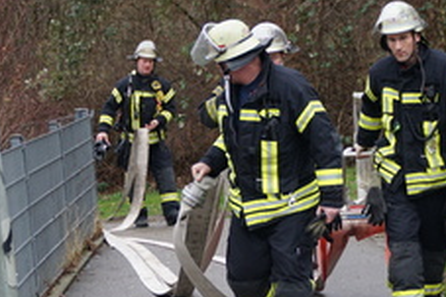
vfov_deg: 7.4
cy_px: 175
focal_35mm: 185
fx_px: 2290
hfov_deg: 11.1
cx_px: 271
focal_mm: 70
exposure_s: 1/160
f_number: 5
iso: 320
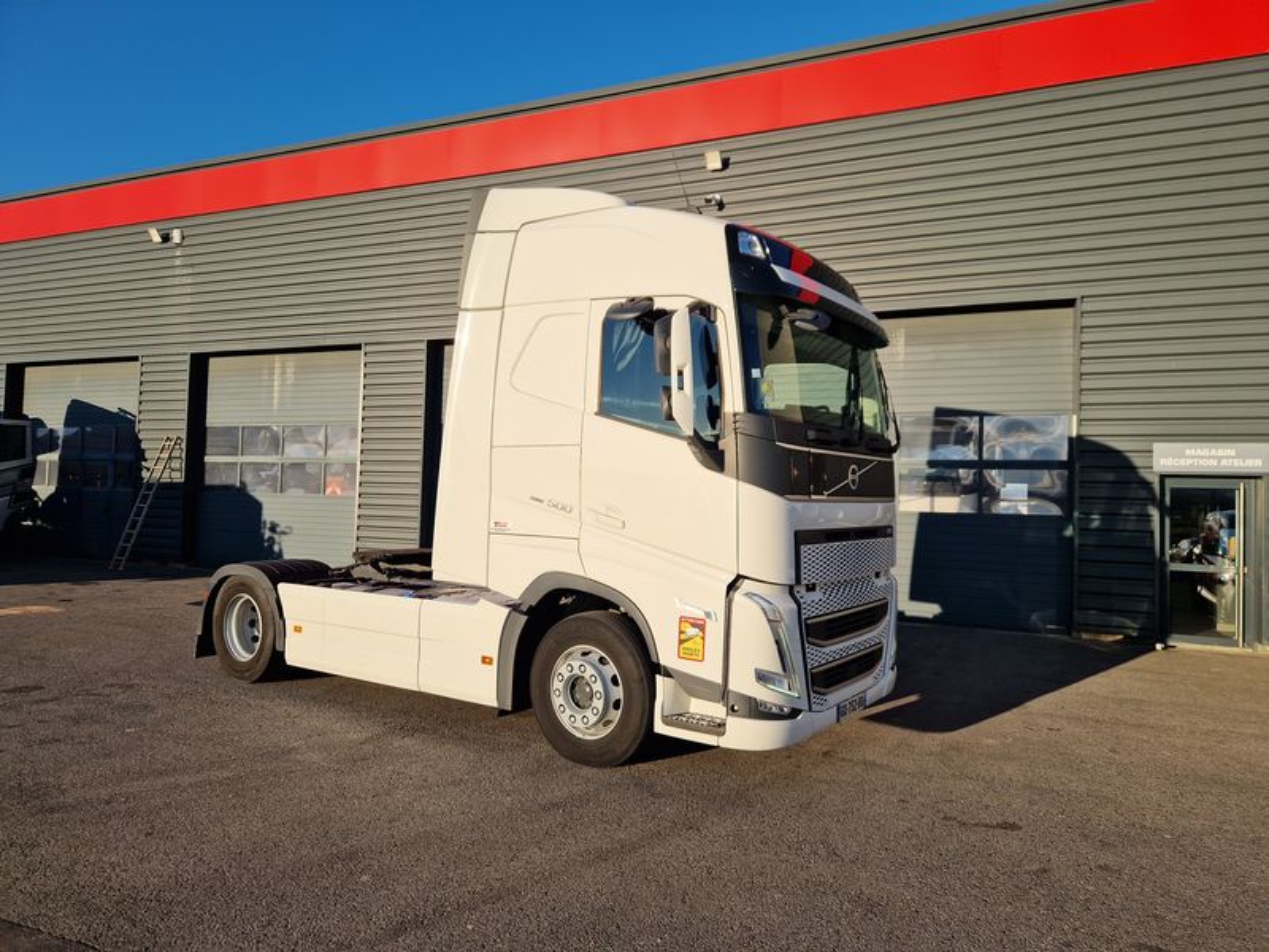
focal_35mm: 23
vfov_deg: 58.9
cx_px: 634
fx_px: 843
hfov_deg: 73.9
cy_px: 476
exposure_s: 1/11765
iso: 50
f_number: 1.8
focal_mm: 5.4
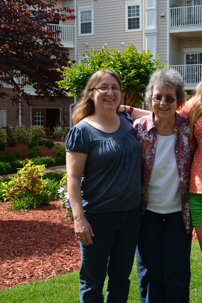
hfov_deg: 23.8
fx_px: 463
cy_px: 152
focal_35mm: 55
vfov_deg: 36.2
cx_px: 188
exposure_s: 1/250
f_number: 8
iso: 180
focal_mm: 24
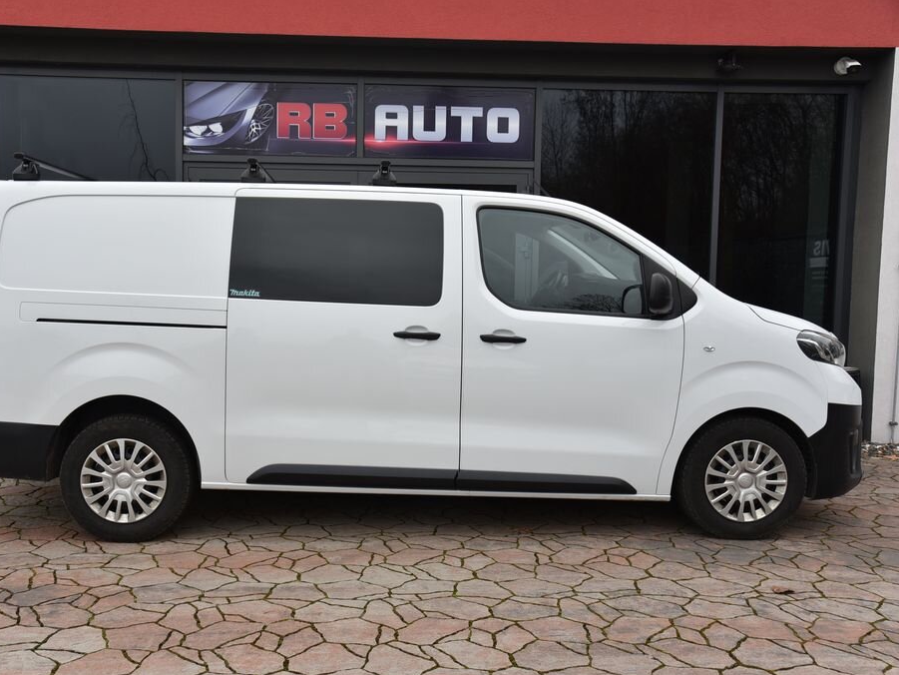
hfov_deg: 52.5
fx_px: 909
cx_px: 389
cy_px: 339
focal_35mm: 35
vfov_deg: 40.7
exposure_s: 1/200
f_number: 7.1
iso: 500
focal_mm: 32
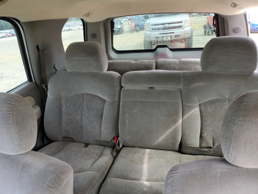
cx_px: 129
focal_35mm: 26
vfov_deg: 53.1
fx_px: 194
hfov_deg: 67.3
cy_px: 97
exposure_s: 1/120
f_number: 1.5
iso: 56
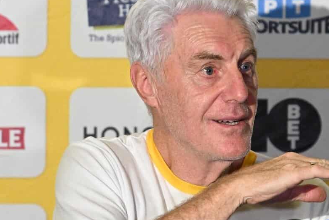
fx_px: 5265
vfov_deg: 2.4
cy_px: 152
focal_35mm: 576
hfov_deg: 3.6
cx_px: 170
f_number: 3.5
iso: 4000
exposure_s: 1/250
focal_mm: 200
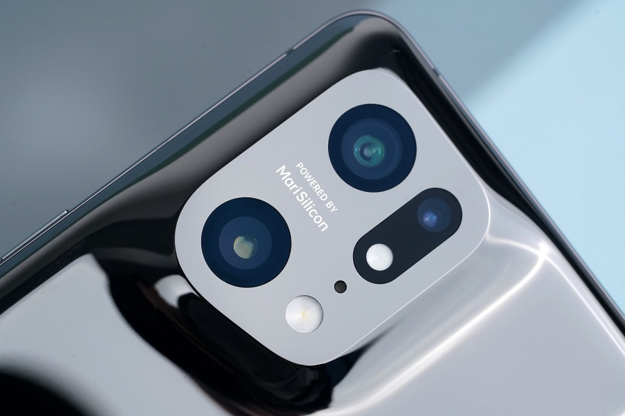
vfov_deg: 15.2
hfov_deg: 22.6
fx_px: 1562
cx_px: 312
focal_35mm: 90
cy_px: 208
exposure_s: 1/100
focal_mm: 90
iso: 1600
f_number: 8
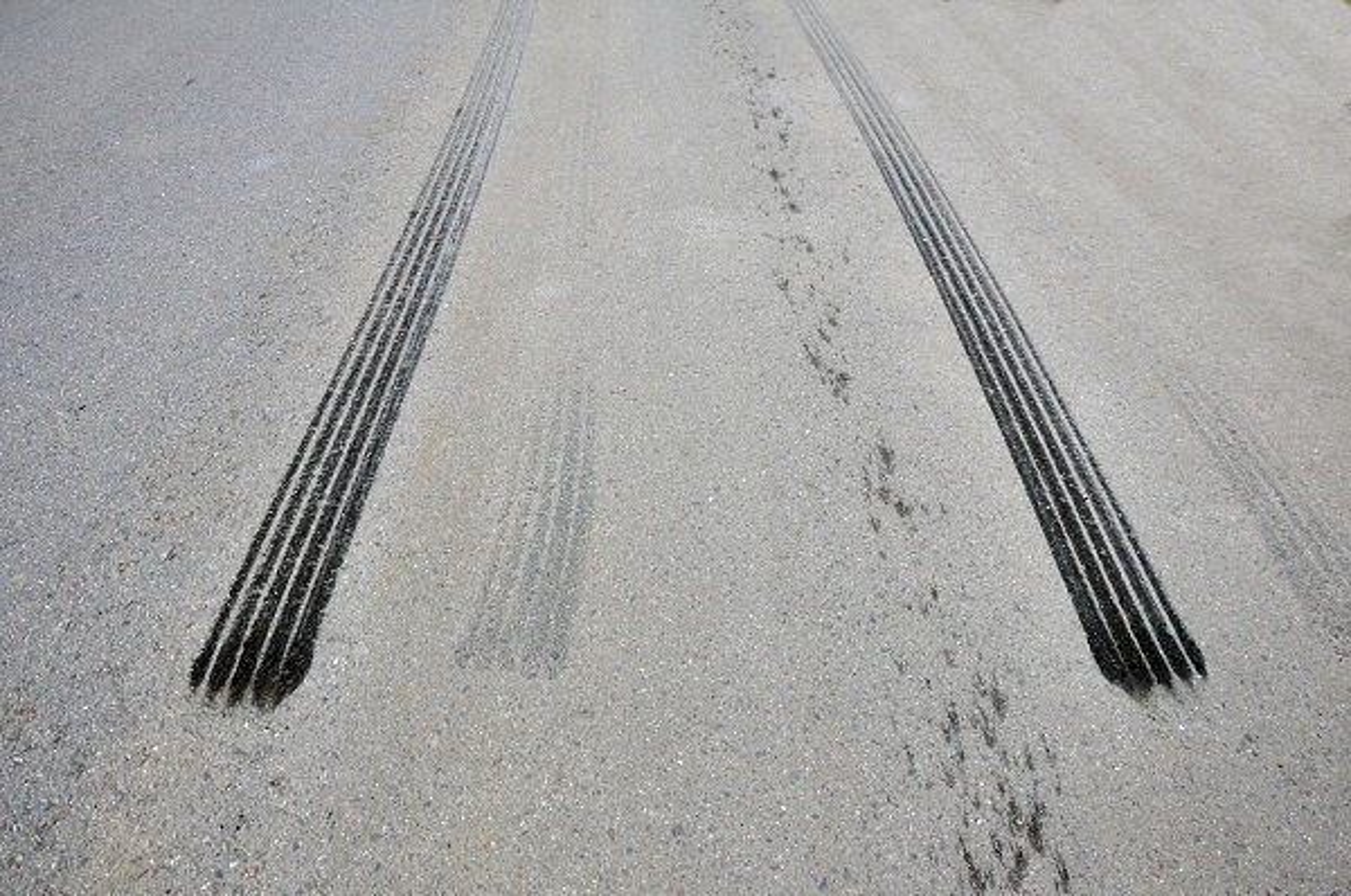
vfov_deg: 47.8
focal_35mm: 27
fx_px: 1012
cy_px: 448
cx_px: 676
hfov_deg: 67.5
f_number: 5
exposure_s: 1/500
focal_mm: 18
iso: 640
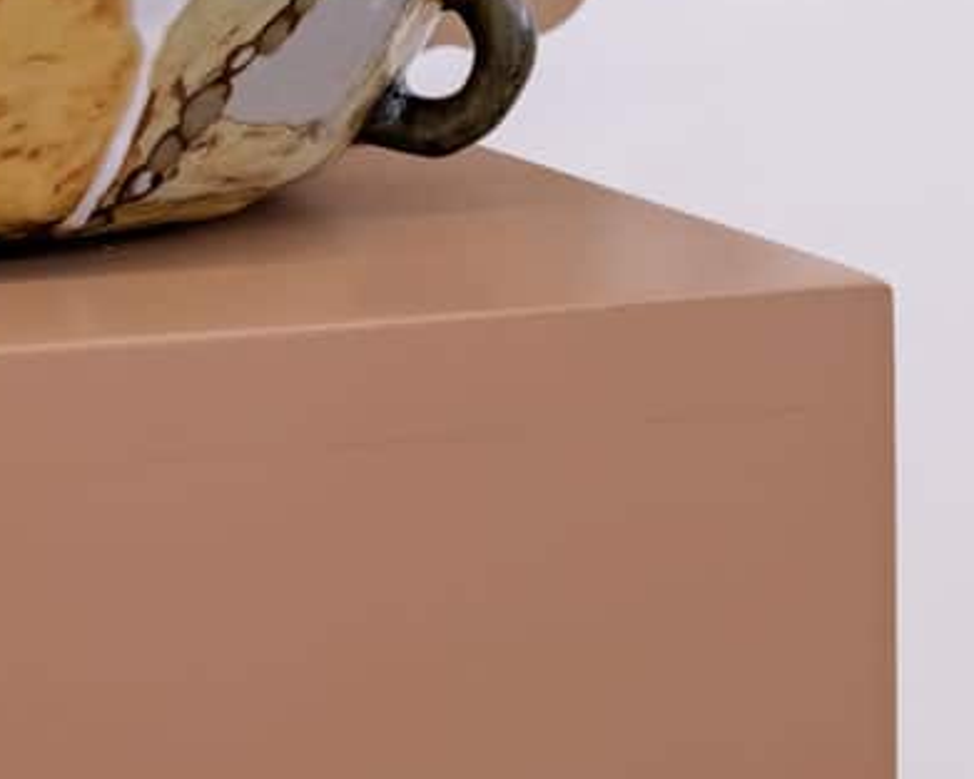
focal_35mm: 145
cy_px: -592
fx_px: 4181
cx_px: -192
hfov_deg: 13.0
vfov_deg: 10.1
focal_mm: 27.7
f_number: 7.1
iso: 200
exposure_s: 1/25
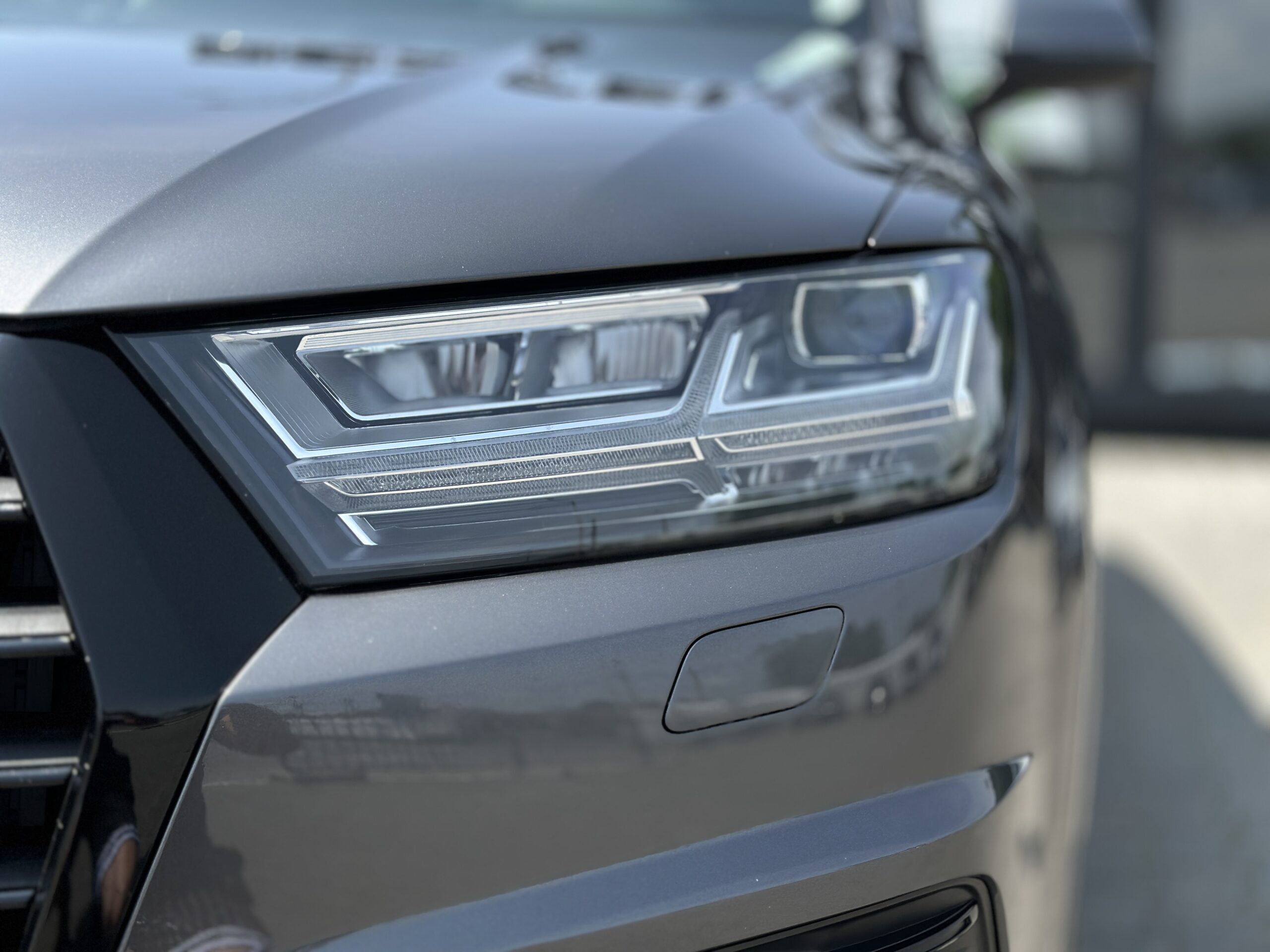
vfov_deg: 30.3
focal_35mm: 48
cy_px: 476
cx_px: 635
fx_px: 1761
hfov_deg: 39.7
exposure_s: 1/4016
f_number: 1.78
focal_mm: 6.86
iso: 100
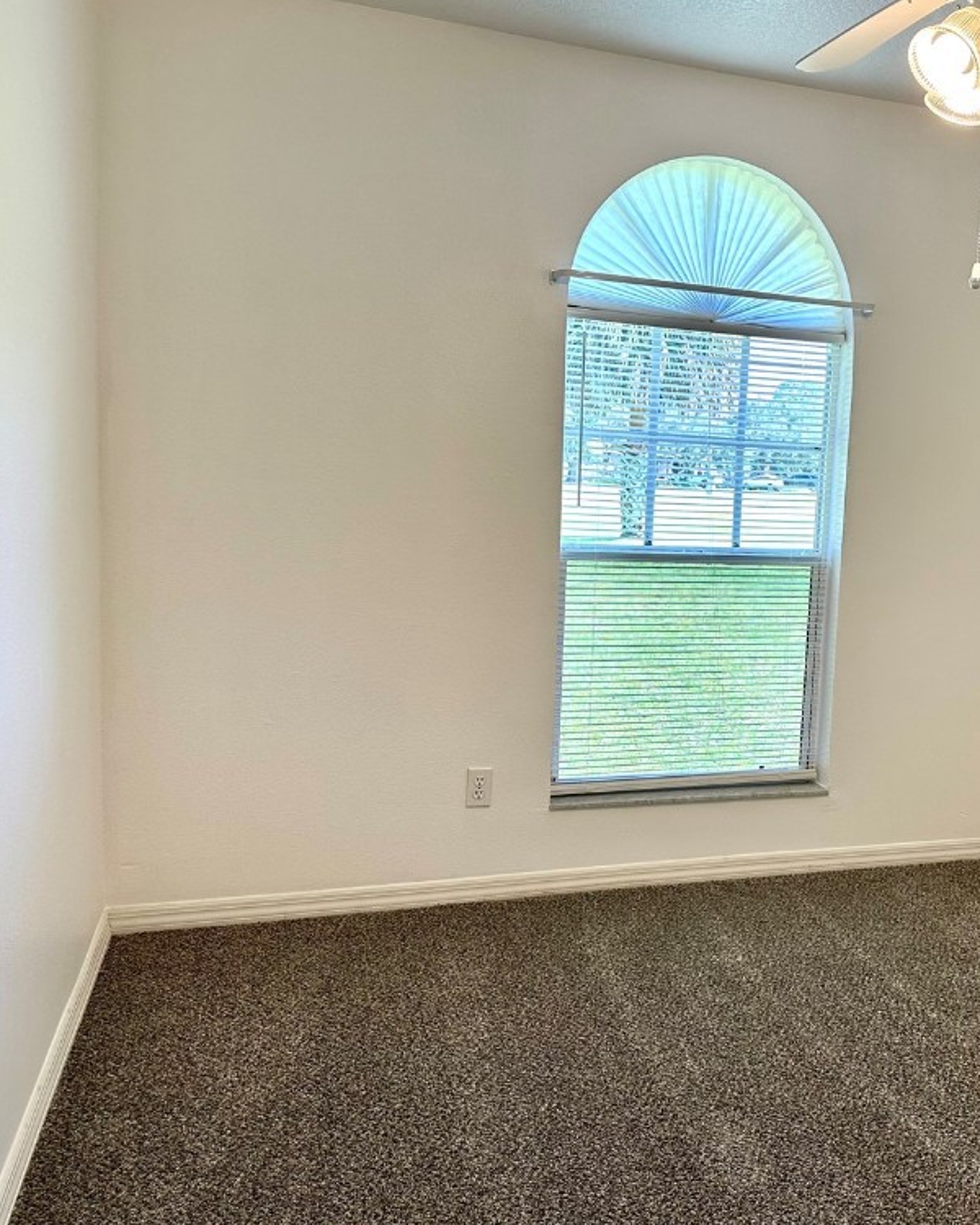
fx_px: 1160
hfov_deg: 44.3
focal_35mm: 32
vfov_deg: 55.7
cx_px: 735
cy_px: 614
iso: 80
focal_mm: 6.86
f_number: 1.78
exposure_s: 1/163
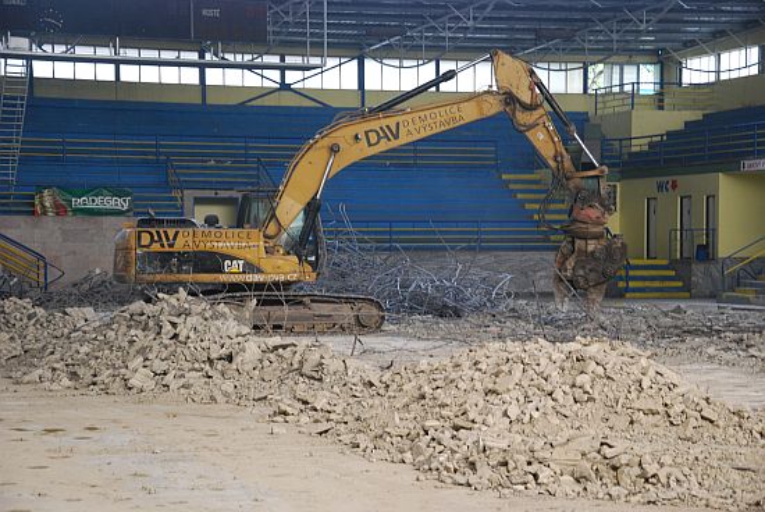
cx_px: 382
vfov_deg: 13.9
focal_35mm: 99
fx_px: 2106
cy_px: 256
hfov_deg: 20.6
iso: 400
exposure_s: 1/50
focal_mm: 66
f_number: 5.3
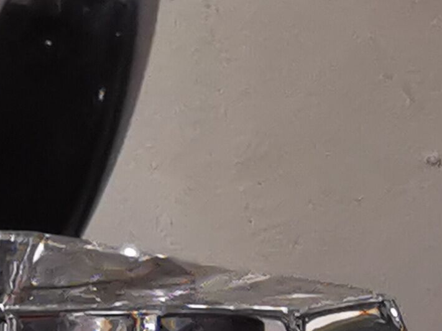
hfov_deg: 11.1
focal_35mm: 175
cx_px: -39
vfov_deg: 8.0
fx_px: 2234
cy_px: 710
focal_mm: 2.26
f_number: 2.2
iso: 160
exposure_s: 1/50
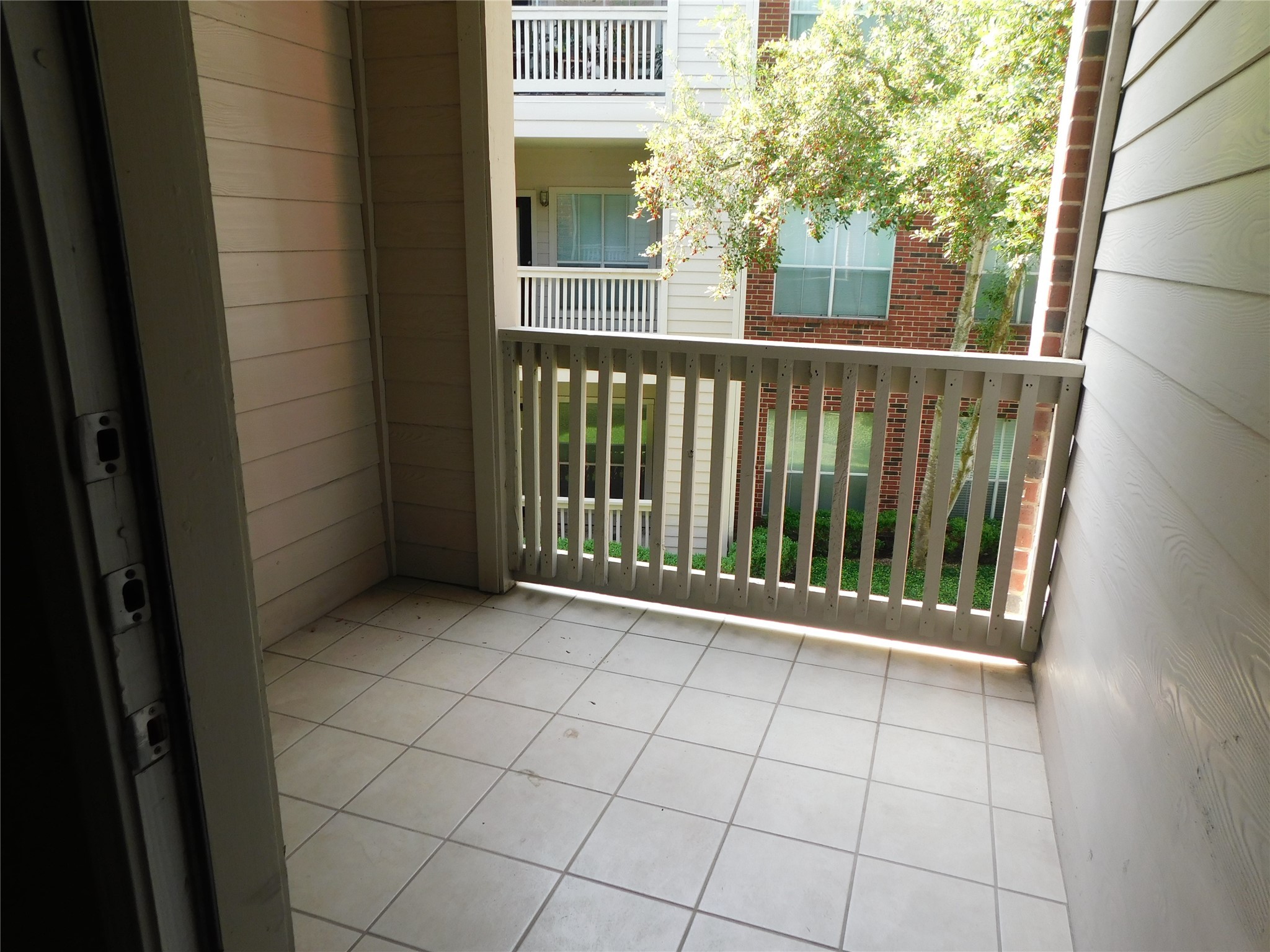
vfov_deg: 58.9
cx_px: 635
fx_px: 844
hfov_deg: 73.9
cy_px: 476
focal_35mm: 23
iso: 125
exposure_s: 1/100
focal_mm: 4
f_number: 3
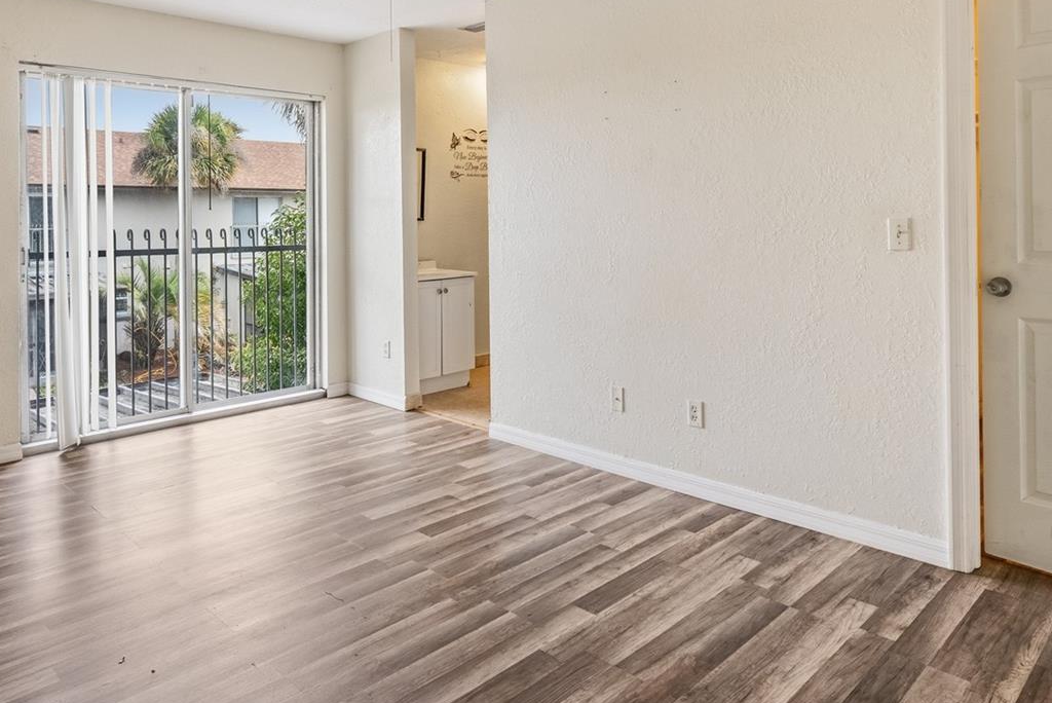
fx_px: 731
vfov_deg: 50.3
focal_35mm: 25
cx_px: 477
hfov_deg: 71.3
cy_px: 228
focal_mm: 16
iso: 500
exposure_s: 1/3
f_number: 10
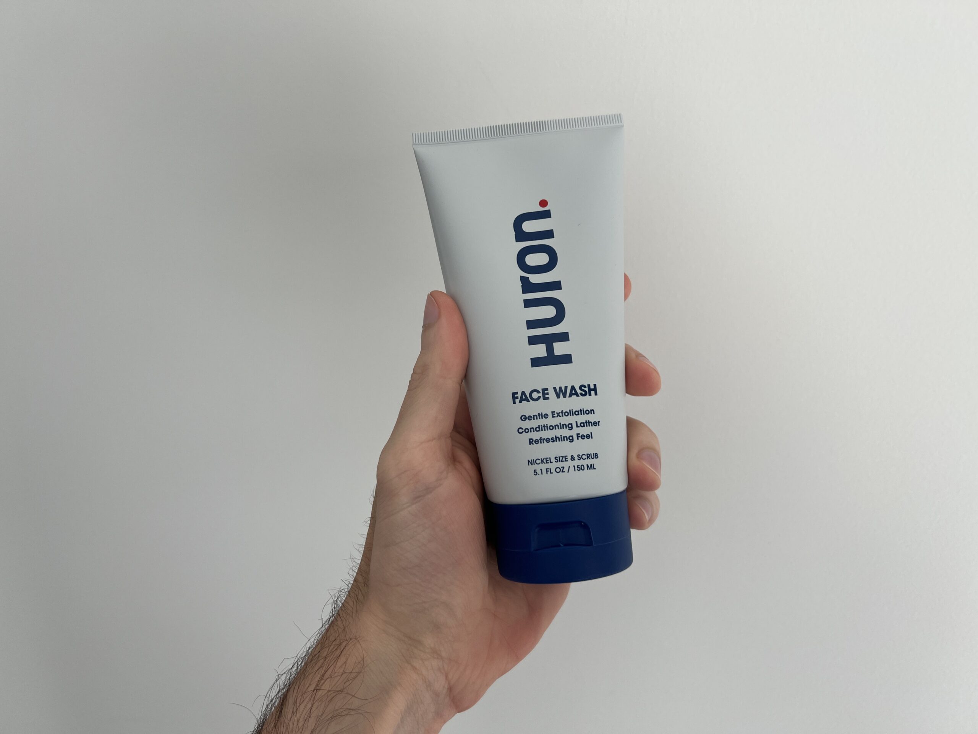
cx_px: 489
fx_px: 735
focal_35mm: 26
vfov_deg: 53.1
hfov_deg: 67.3
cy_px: 367
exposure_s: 1/177
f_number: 1.5
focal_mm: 5.7
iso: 40
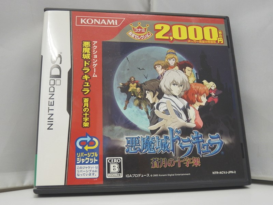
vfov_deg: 38.7
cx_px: 136
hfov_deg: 50.1
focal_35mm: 37
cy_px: 102
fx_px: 292
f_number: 3.9
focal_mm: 6.7
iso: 200
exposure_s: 1/30
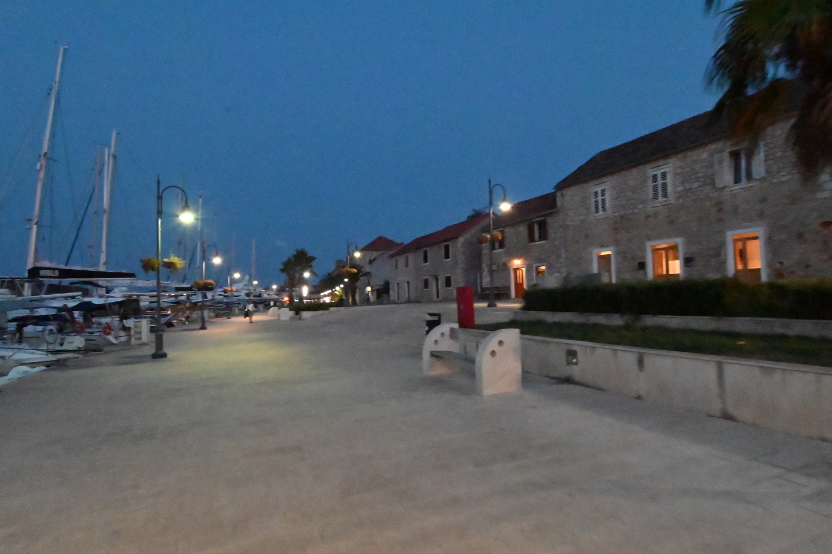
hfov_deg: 90.0
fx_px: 416
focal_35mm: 18
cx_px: 416
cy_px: 277
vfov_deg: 67.4
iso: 18000
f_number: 16
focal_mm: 12
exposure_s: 1/20
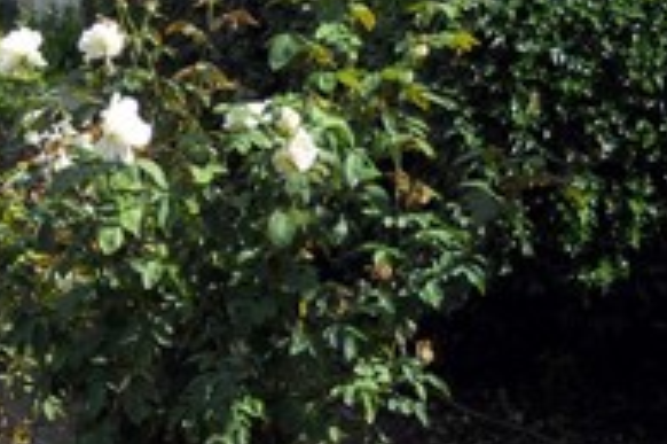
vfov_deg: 12.4
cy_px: 189
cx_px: -340
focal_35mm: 110
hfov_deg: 16.8
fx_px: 2036
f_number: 2.8
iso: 80
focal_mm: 5.7
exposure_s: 1/640
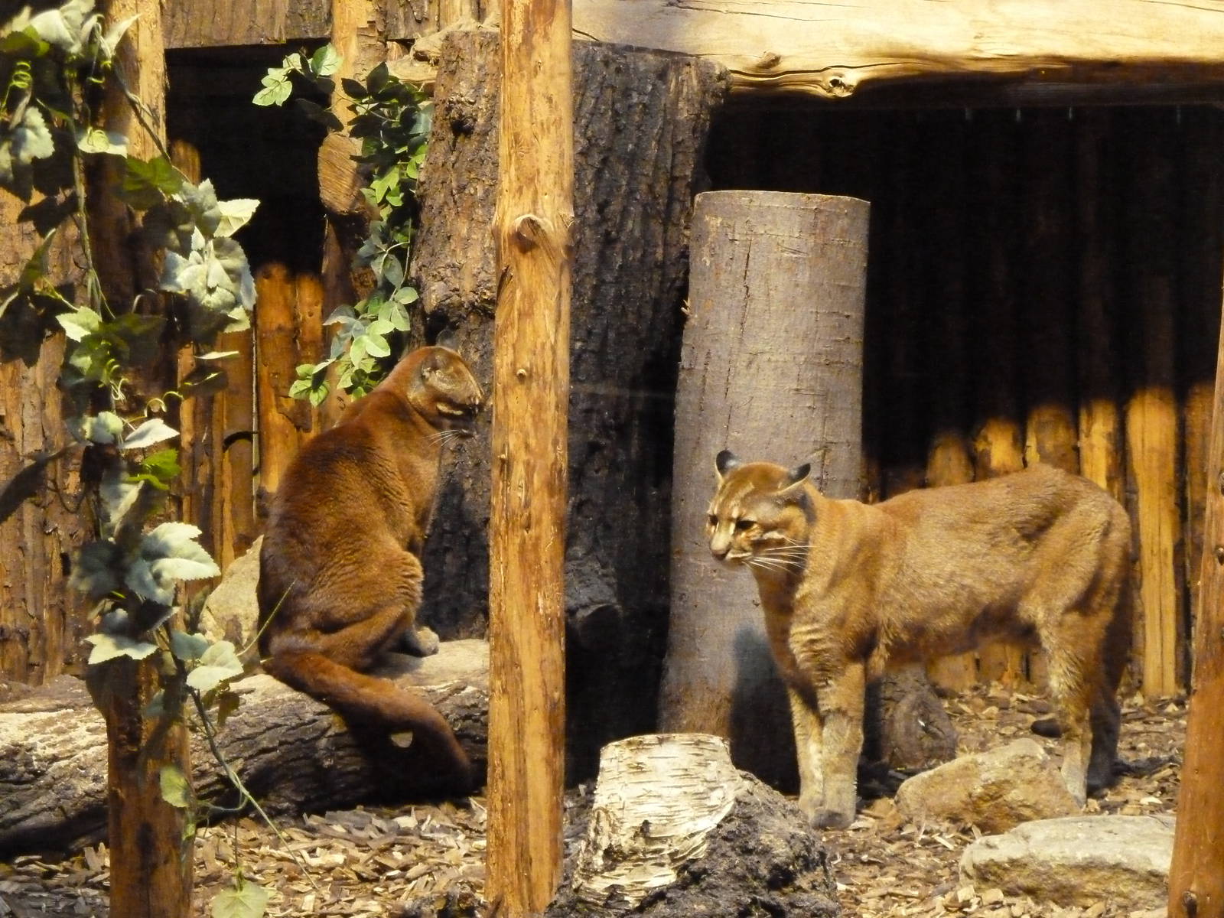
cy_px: 459
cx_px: 612
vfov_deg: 15.4
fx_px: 3394
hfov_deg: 20.4
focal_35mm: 96
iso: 1600
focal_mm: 15.8
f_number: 4.3
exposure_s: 1/15
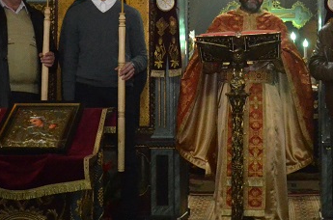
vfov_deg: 14.3
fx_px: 867
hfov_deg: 21.5
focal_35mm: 94
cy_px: 17
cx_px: 264
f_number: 4
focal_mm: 18
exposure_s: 1/60
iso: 3200
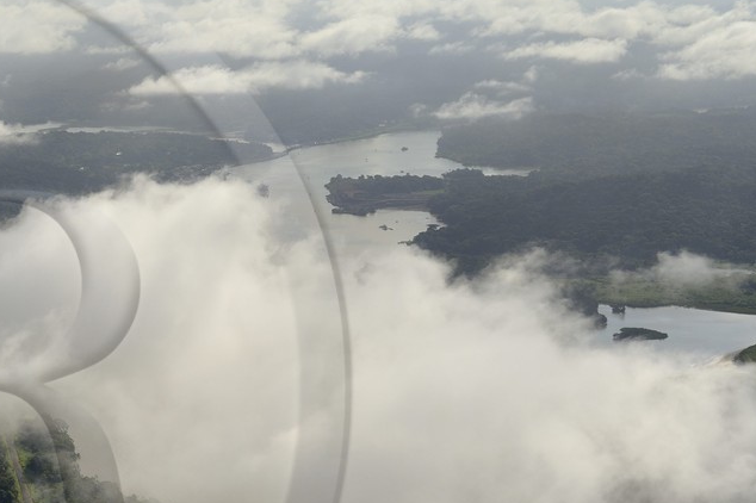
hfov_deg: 18.3
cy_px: 389
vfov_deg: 12.9
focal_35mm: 106
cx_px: -147
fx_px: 2225
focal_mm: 42
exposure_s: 1/640
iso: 200
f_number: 11
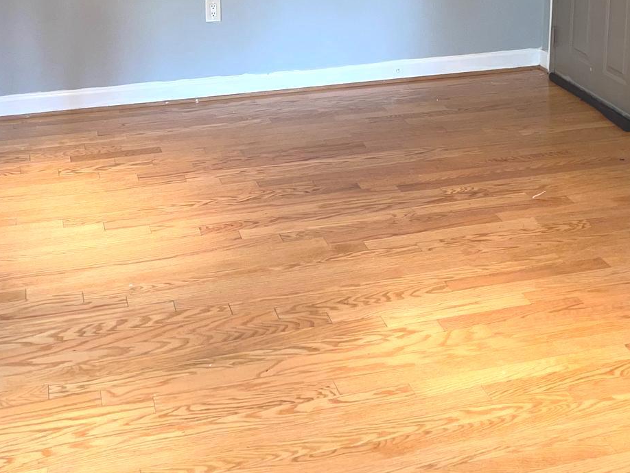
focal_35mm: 58
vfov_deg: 24.0
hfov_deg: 33.2
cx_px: 338
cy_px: -14
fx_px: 1056
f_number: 1.6
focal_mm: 5.1
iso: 64
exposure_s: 1/15
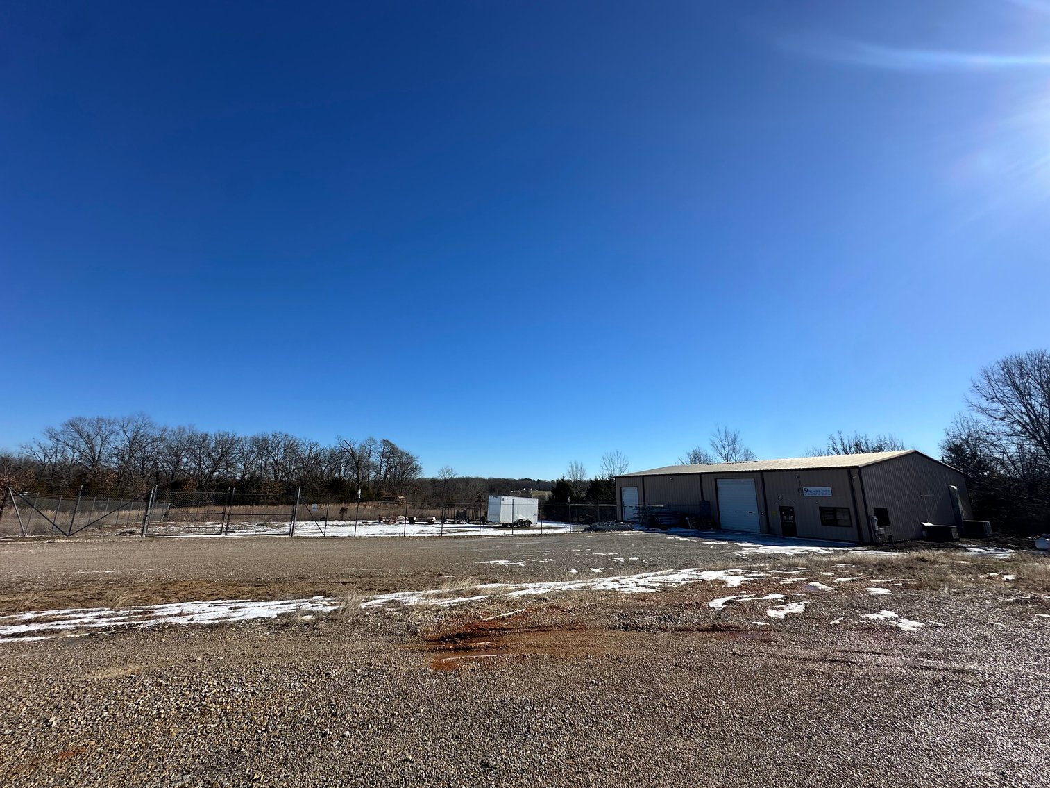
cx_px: 525
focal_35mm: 14
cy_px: 394
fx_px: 425
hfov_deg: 102.1
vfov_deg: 85.7
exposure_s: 1/2882
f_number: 2.2
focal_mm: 2.22
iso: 50
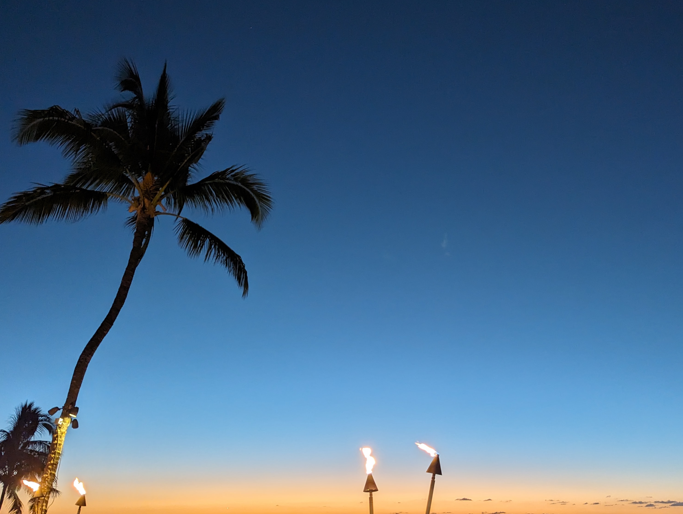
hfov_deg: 55.0
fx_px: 652
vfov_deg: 42.4
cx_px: 401
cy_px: 345
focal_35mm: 33
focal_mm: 6.81
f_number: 1.85
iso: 644
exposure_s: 1/55.2
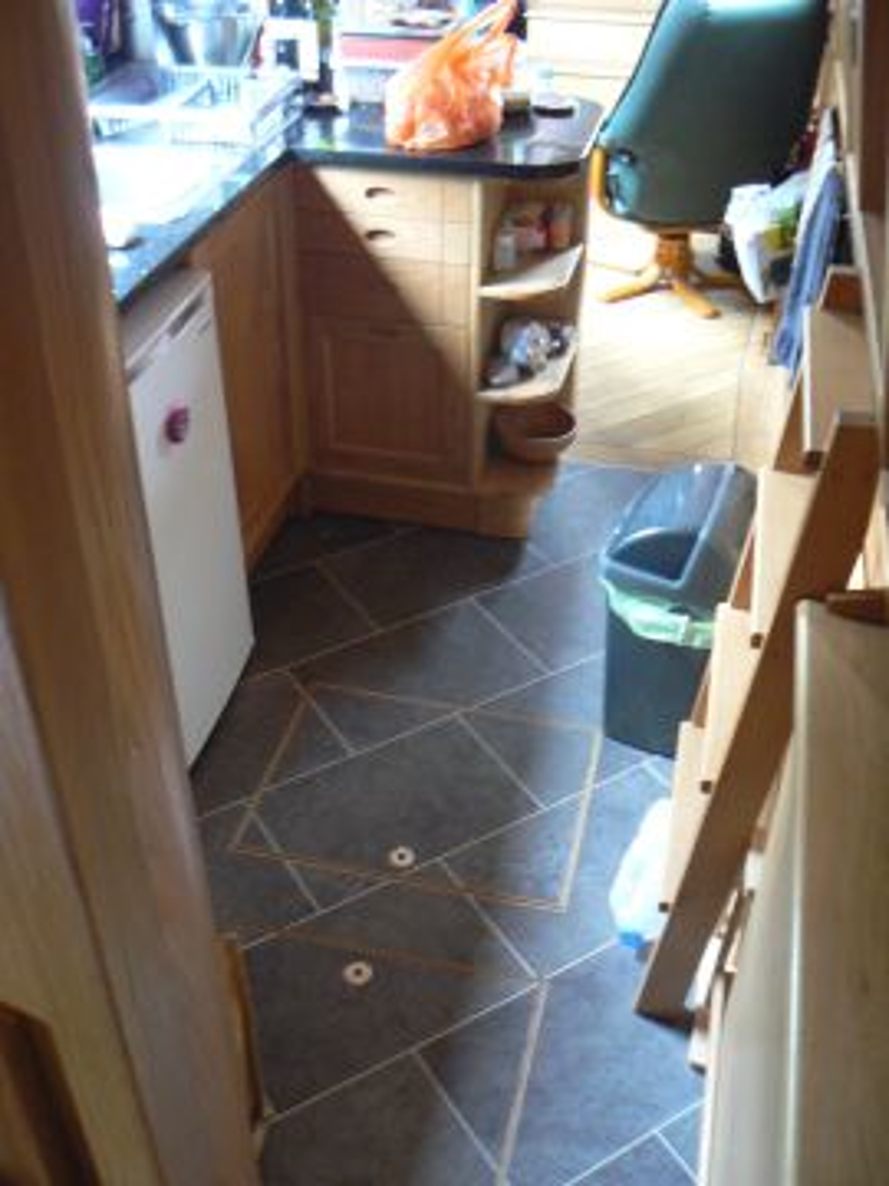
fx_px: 1233
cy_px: 593
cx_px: 444
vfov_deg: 51.4
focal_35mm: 36
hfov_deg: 39.7
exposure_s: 1/8
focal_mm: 6
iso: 200
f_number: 2.8
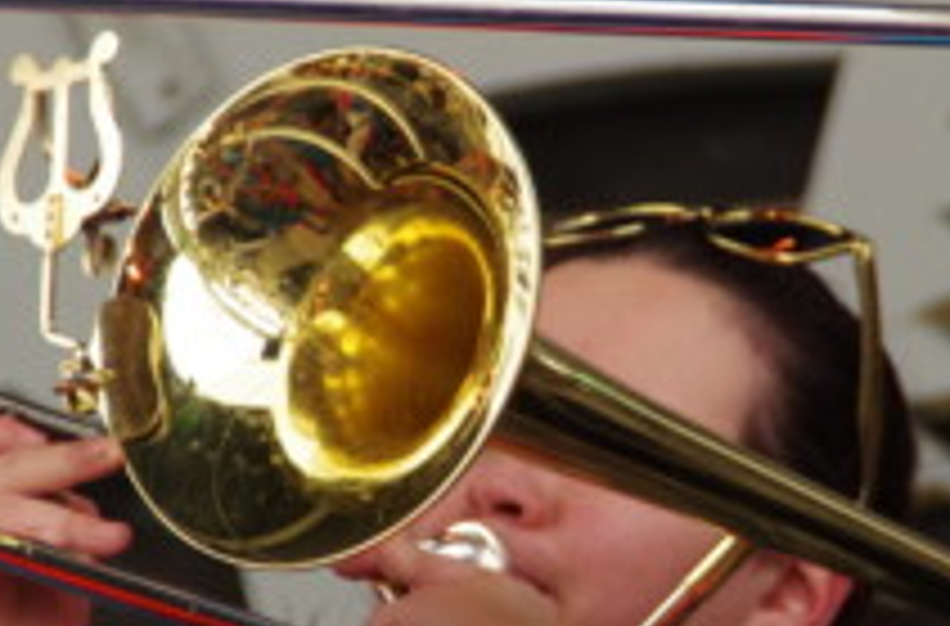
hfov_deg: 2.9
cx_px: 459
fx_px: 18719
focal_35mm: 712
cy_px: 363
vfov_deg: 1.9
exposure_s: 1/250
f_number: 6.3
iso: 1600
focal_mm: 200
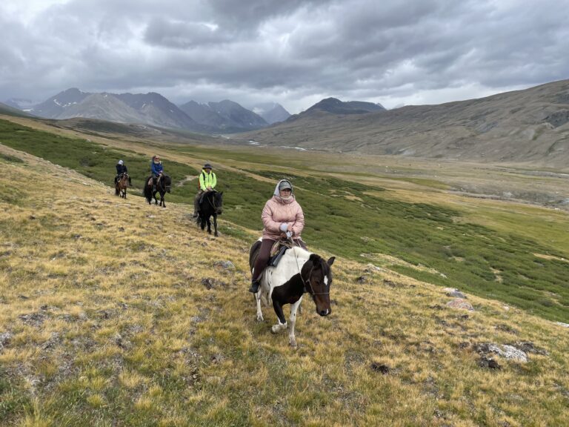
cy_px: 214
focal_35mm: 26
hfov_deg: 67.3
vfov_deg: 53.1
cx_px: 284
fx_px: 427
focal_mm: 4.2
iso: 32
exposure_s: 1/2304
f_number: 1.6
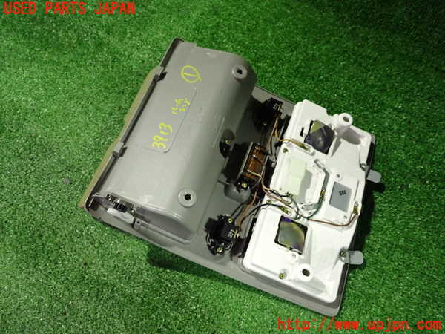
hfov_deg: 60.0
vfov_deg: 46.8
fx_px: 386
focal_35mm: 30
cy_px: 167
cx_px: 222
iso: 800
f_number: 2.3
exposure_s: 1/25
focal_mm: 5.4
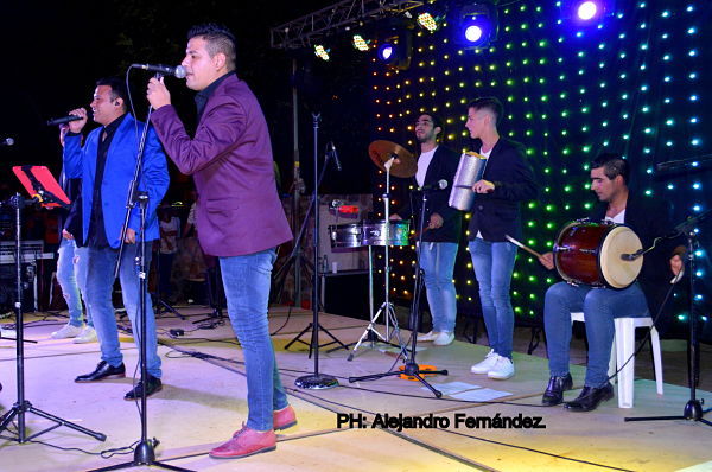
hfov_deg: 53.2
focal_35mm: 36
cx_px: 356
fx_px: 711
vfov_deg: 36.8
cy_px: 236
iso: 800
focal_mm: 24
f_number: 4
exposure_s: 1/60
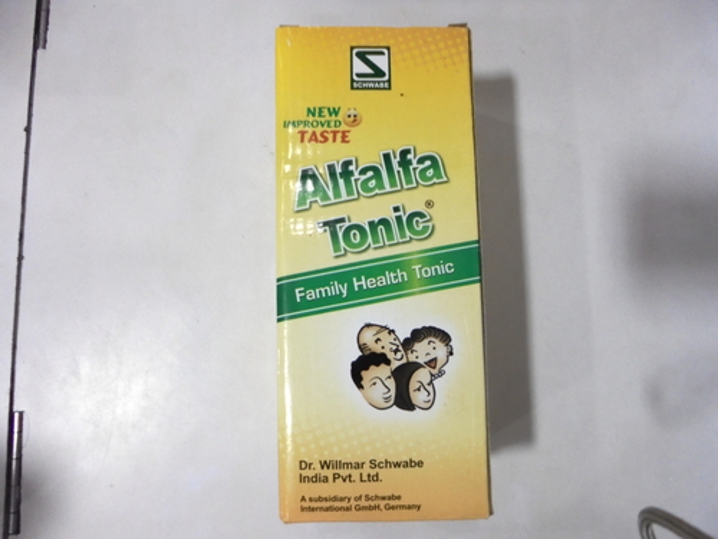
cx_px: 359
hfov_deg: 67.3
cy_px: 270
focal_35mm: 26
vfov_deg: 53.1
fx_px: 539
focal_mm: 4.6
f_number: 3.5
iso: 400
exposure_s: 1/30
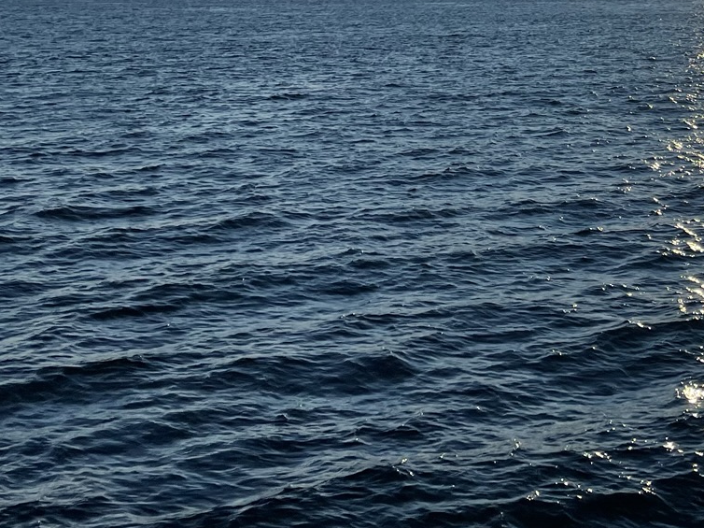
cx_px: 634
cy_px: -109
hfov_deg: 27.2
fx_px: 1403
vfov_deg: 20.0
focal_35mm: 69
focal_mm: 4.2
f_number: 1.6
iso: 32
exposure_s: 1/2132
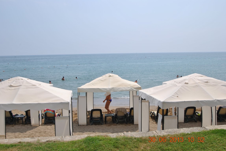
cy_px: 76
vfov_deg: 37.0
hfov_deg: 53.1
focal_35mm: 36
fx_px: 226
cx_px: 113
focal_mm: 24
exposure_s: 1/320
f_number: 9
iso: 100
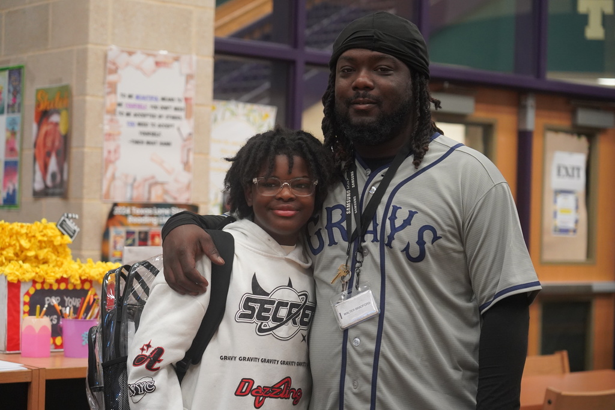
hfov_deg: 26.6
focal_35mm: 76
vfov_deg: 18.0
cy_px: 205
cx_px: 308
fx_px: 1298
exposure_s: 1/160
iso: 5000
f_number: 4
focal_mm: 76
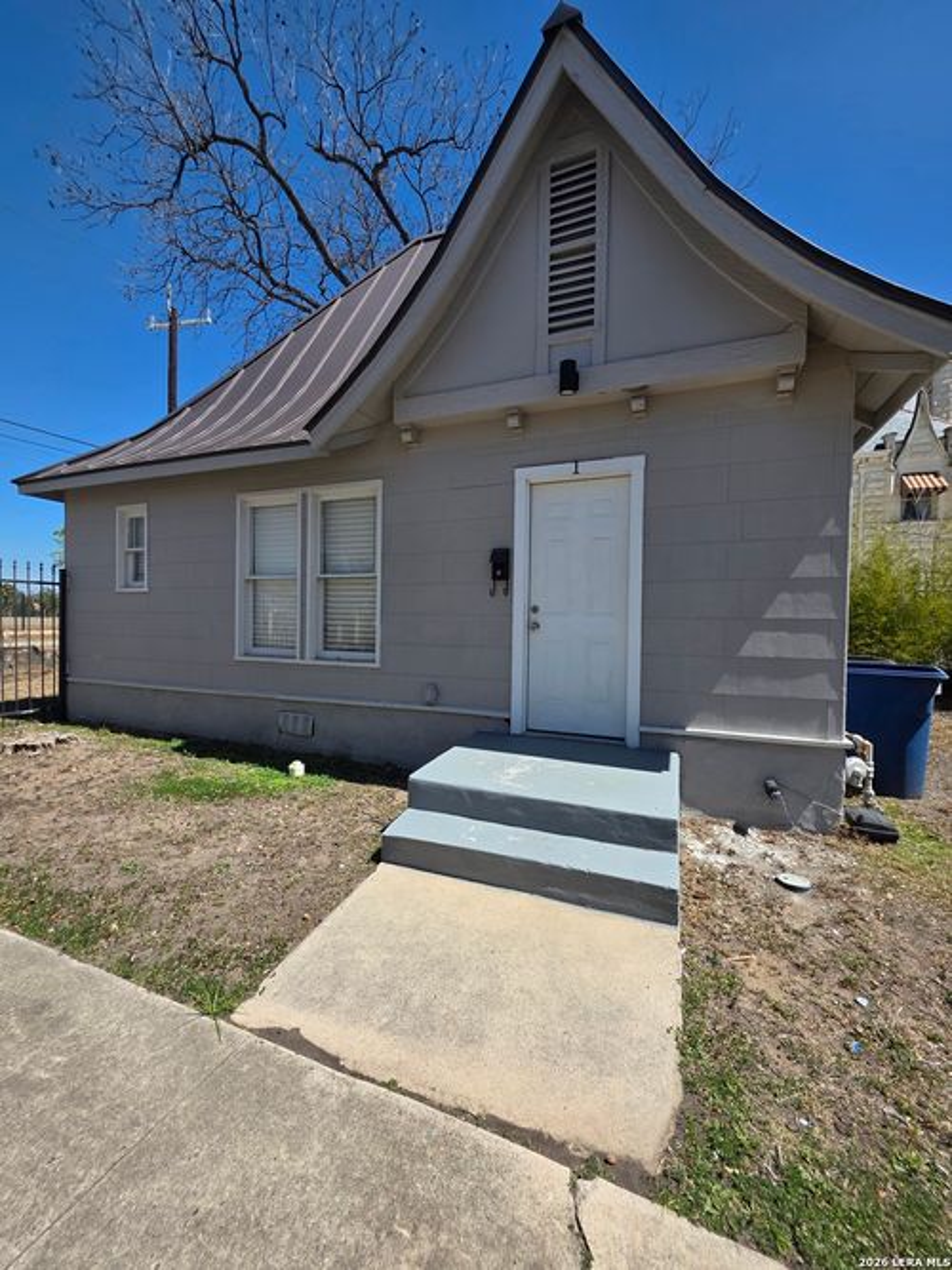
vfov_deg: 106.2
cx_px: 476
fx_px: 477
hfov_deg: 89.9
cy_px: 635
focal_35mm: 13
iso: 40
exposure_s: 1/2066
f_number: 1.9
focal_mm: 2.2
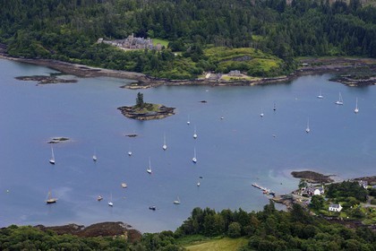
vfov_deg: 11.8
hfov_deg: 17.6
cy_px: 126
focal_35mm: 116
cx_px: 188
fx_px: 1211
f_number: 8
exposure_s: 1/800
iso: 800
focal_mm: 116
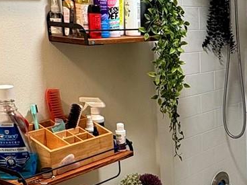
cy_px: 162
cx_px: 235
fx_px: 435
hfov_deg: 30.0
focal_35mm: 61
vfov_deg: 23.5
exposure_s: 1/60
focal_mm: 2.22
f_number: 2.2
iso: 125
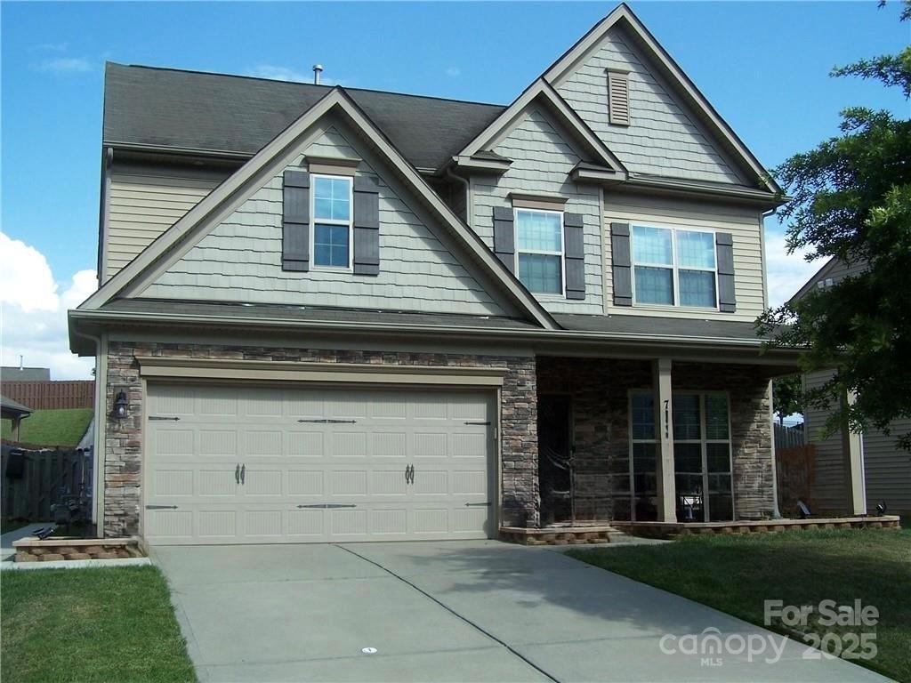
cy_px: 342
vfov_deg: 37.7
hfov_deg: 49.0
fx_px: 1000
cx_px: 456
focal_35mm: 38
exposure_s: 1/750
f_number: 4
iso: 80
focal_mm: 6.3
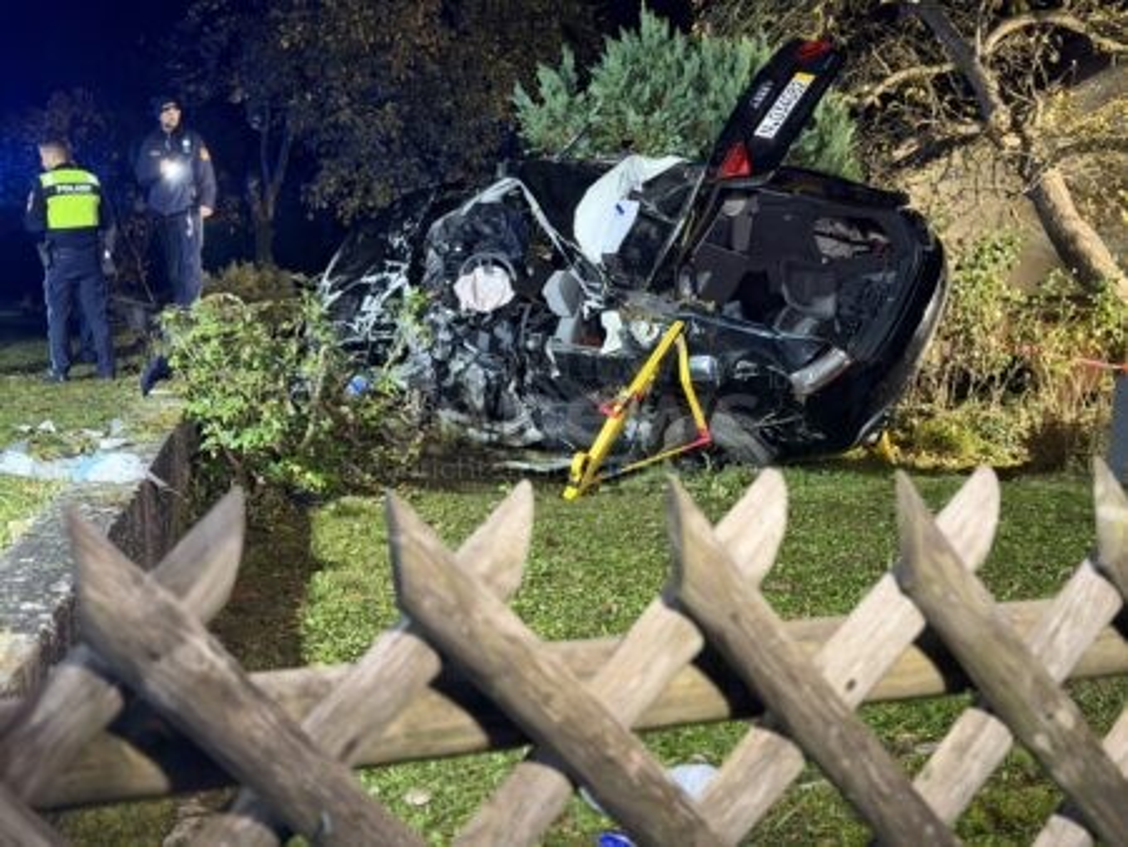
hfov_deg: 39.6
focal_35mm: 48
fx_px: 1565
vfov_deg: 30.3
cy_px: 424
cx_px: 564
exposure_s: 1/25
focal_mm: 6.76
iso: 500
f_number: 1.78
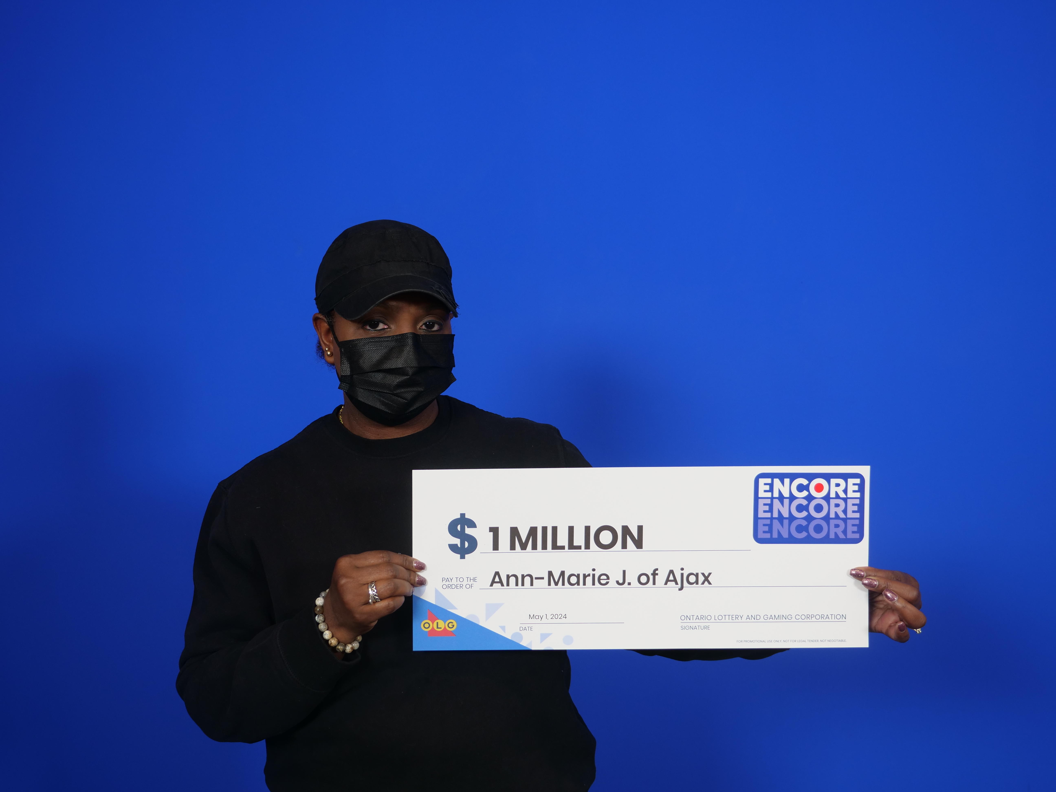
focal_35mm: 40
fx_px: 1220
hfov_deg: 46.8
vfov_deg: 36.0
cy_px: 396
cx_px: 528
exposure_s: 1/125
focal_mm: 20
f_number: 2.8
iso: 200
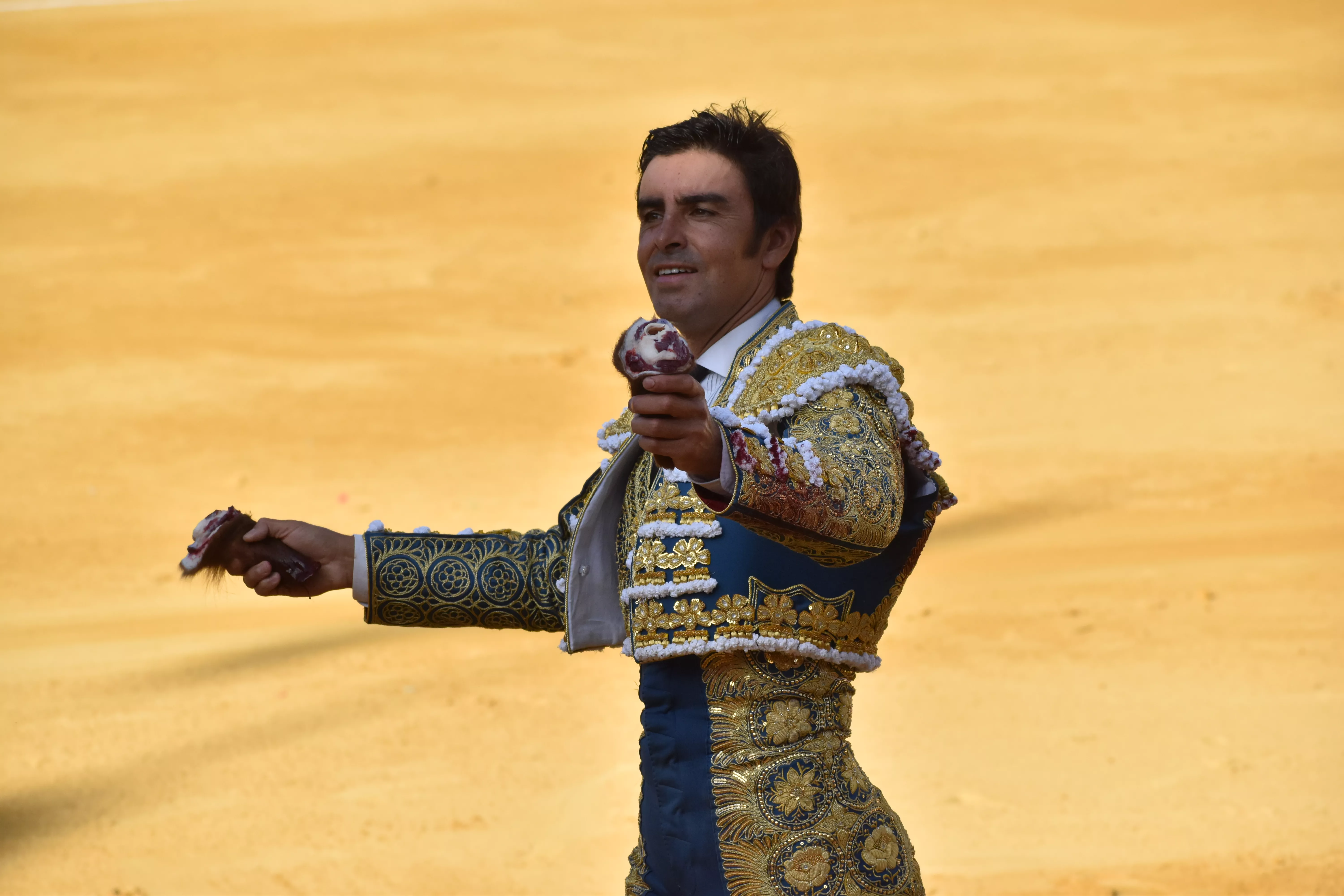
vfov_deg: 6.3
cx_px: 672
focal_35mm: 218
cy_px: 448
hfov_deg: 9.5
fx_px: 8119
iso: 800
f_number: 7.1
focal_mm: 145
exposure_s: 1/3200
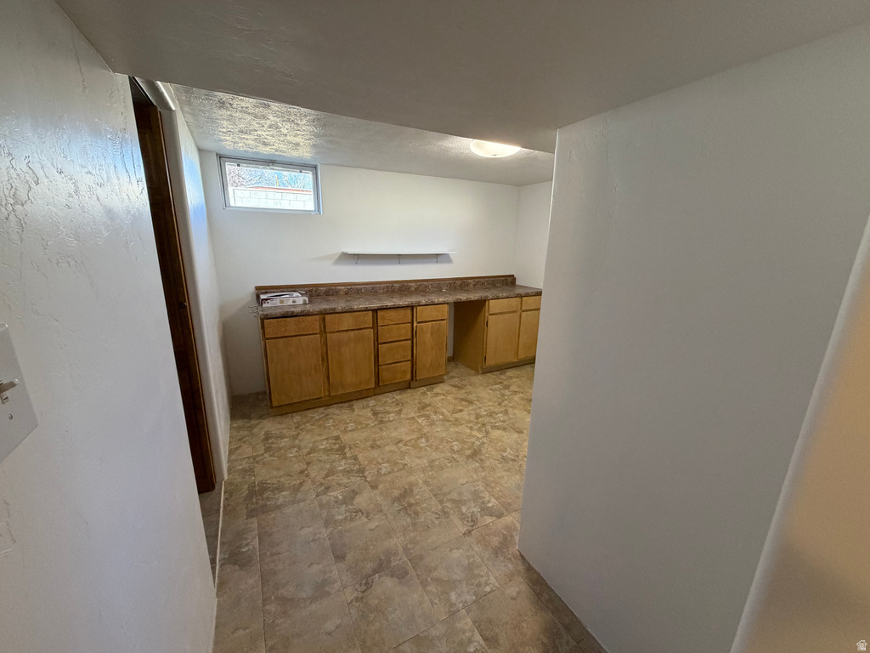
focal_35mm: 14
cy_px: 326
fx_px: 352
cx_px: 435
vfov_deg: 85.7
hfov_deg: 102.1
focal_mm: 2.22
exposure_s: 1/60
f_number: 2.2
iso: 250
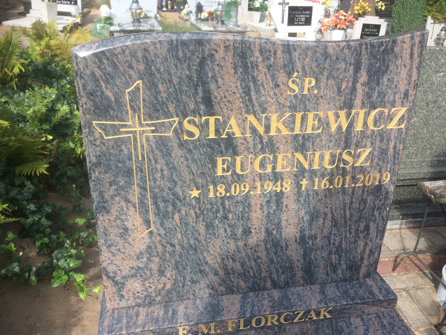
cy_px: 177
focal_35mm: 31
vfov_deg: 45.4
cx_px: 220
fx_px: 399
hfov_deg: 58.3
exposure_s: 1/641
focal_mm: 4.15
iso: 32
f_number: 2.2
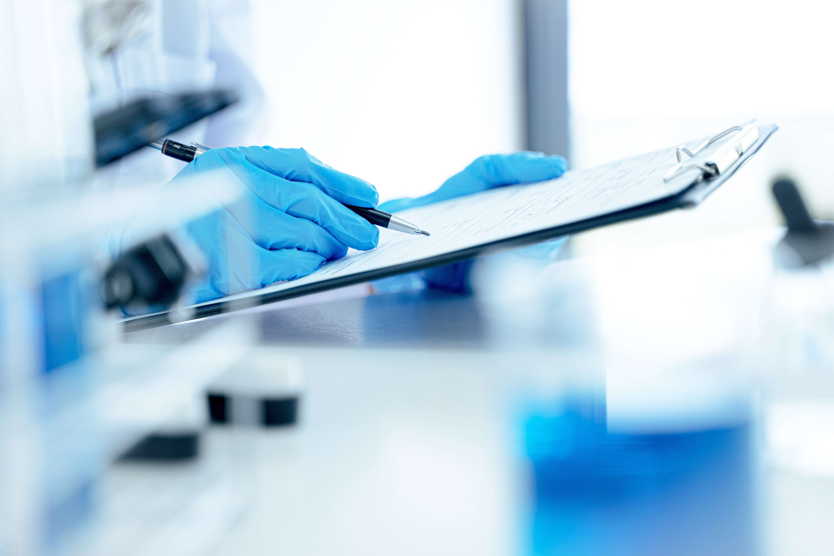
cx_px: 417
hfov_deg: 27.0
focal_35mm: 75
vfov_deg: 18.2
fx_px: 1737
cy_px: 278
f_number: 2.8
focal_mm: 75
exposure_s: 1/160
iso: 640
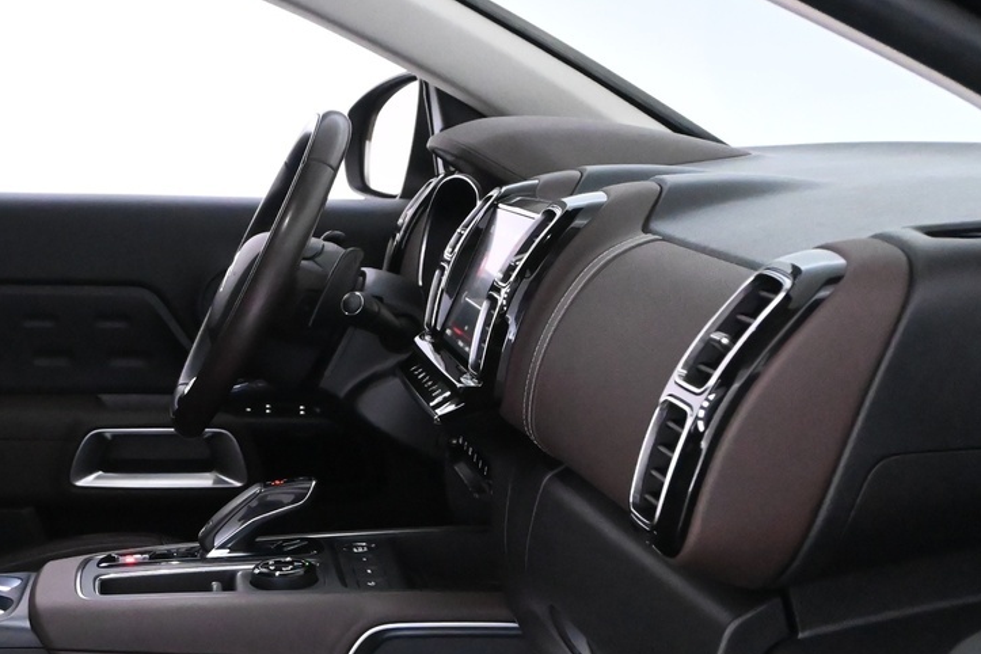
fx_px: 1786
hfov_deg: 28.1
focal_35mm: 66
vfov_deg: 20.0
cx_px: -85
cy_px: 678
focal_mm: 19.5
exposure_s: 1/40
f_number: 5.6
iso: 6400
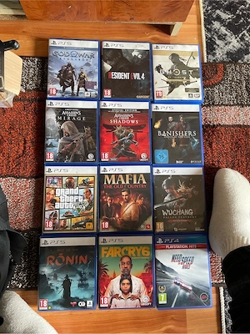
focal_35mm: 26
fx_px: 250
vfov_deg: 67.3
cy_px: 167
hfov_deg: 53.1
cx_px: 125
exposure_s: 1/60
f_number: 1.6
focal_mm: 4.2
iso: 250
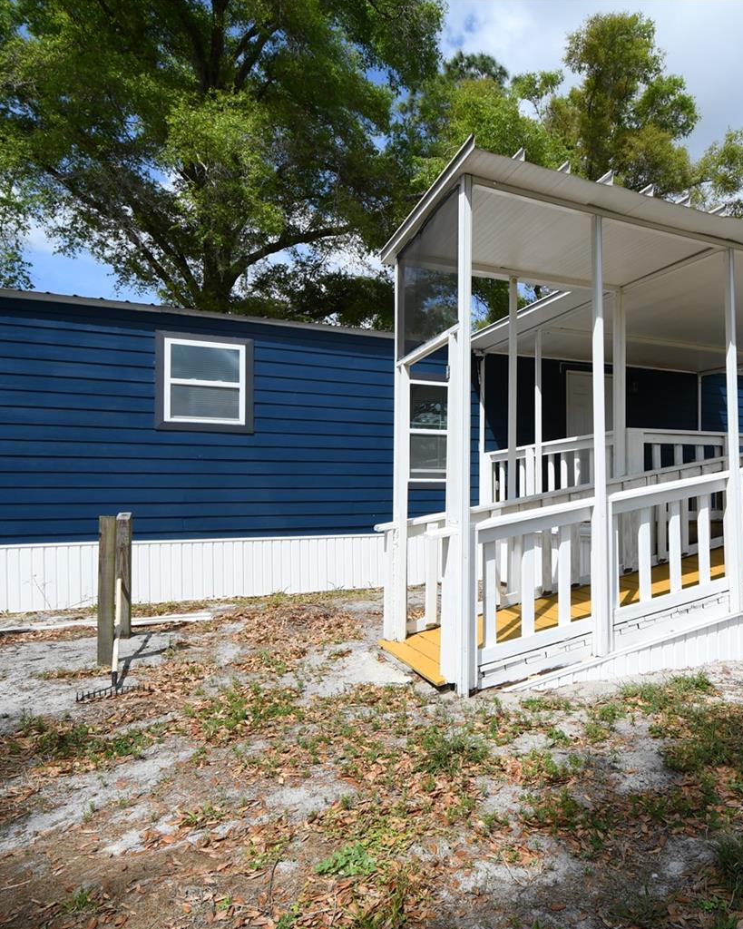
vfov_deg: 75.0
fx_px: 605
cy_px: 482
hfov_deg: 60.4
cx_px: 537
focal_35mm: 22
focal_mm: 10
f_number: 7.1
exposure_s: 1/250
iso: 100
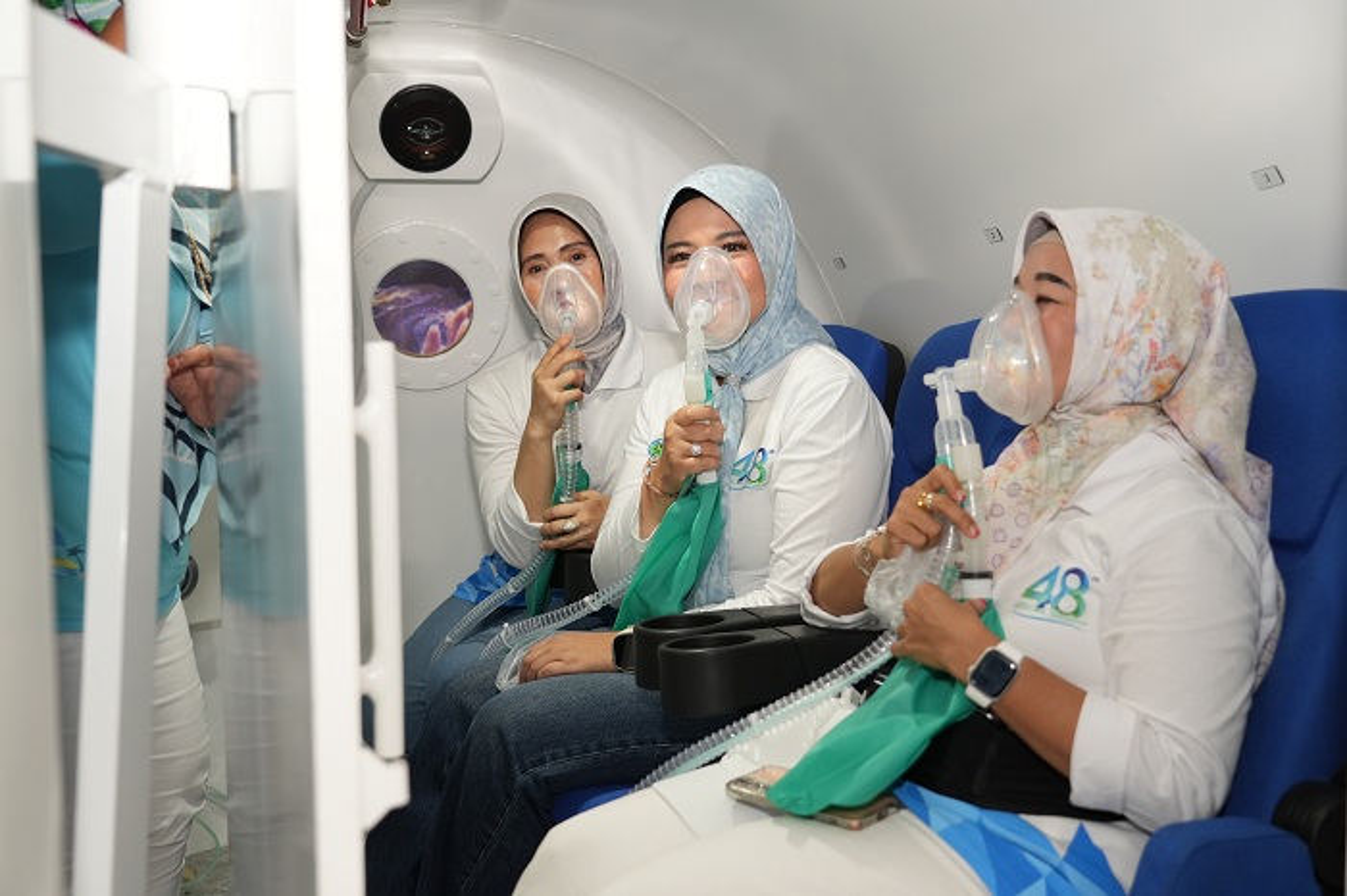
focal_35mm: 37
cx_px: 674
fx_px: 1384
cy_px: 448
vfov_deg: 35.9
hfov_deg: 51.9
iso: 1600
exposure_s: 1/200
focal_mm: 37
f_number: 4
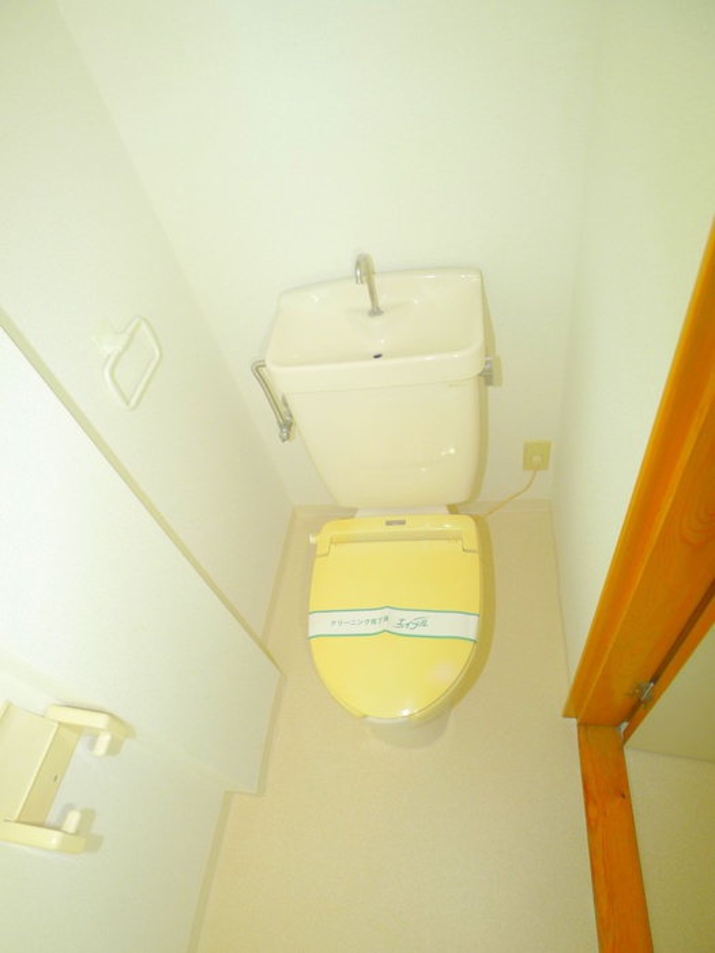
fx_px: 661
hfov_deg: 56.8
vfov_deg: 71.6
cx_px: 358
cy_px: 476
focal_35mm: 24
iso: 100
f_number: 2
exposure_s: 1/20
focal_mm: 5.1
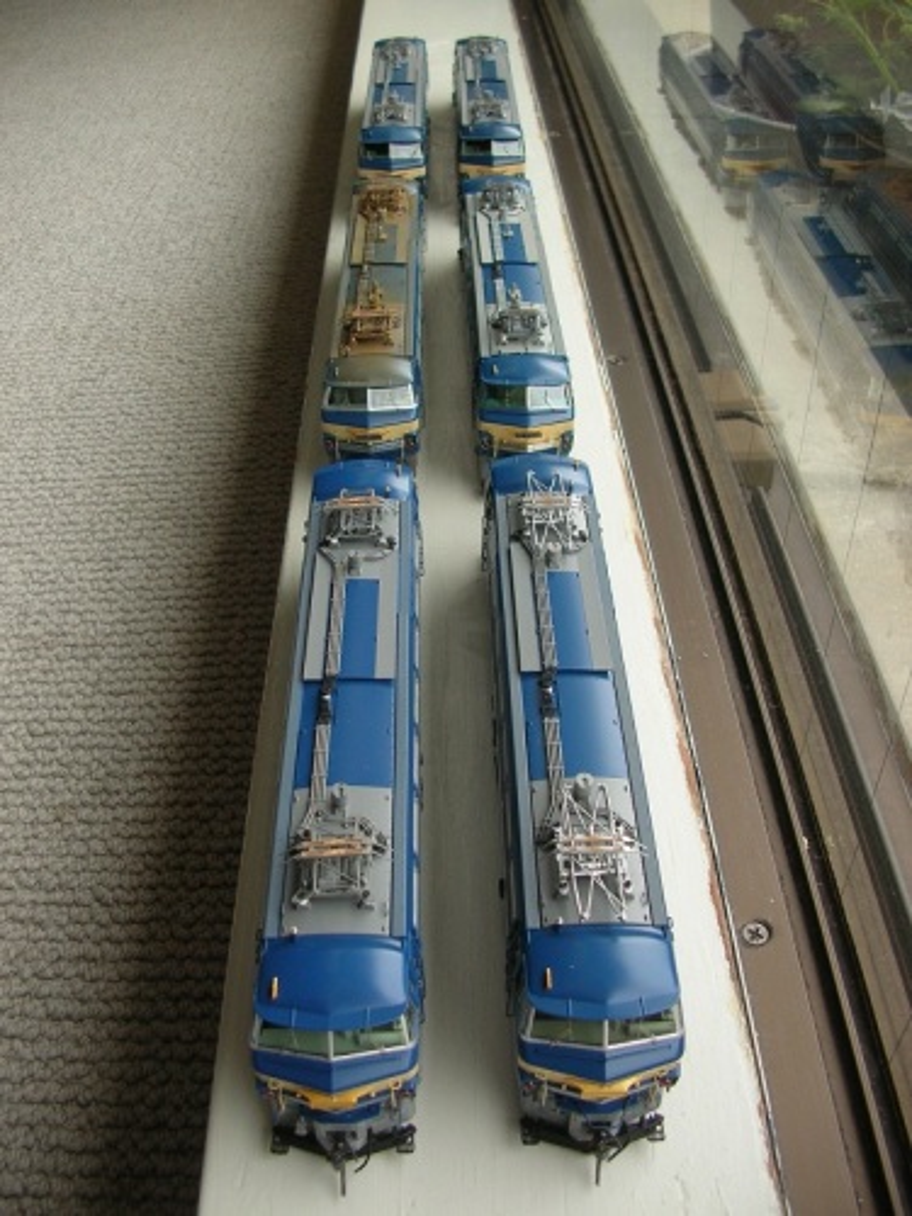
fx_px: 1229
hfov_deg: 40.7
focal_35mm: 35
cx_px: 456
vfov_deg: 52.6
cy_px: 608
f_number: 2.8
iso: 50
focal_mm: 5.8
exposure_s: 1/99.8
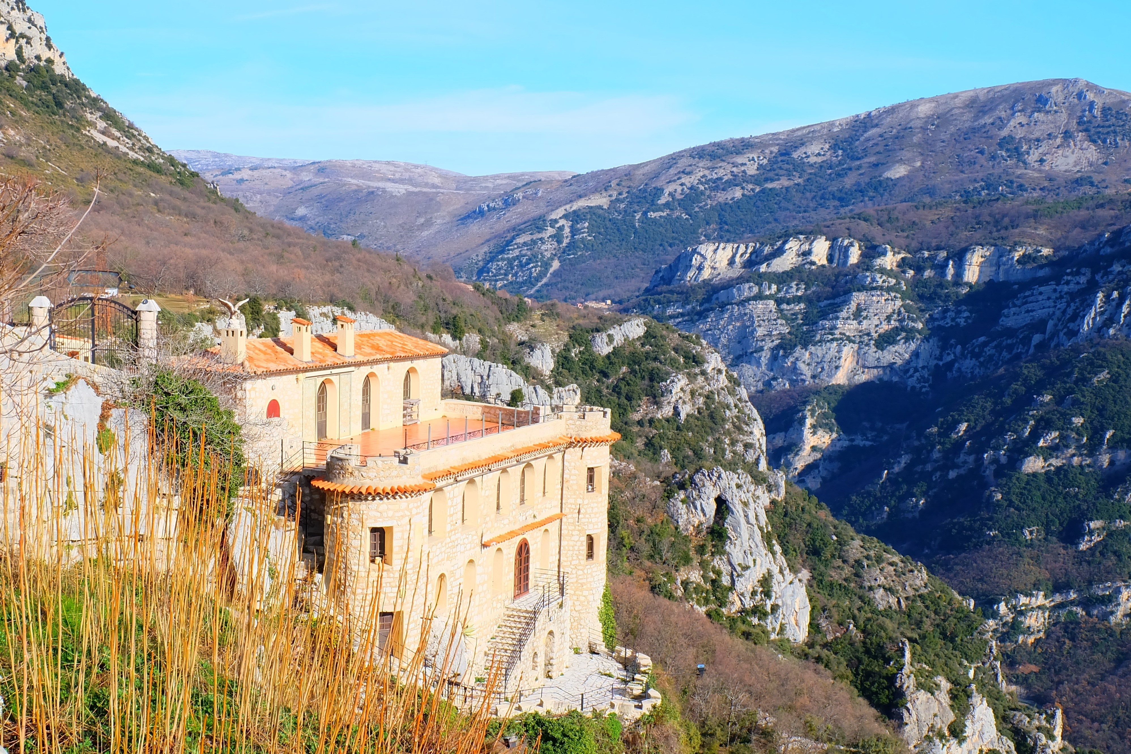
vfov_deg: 36.9
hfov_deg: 53.1
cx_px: 566
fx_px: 1131
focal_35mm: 36
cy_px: 377
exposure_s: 1/350
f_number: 13
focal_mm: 24.3
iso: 800
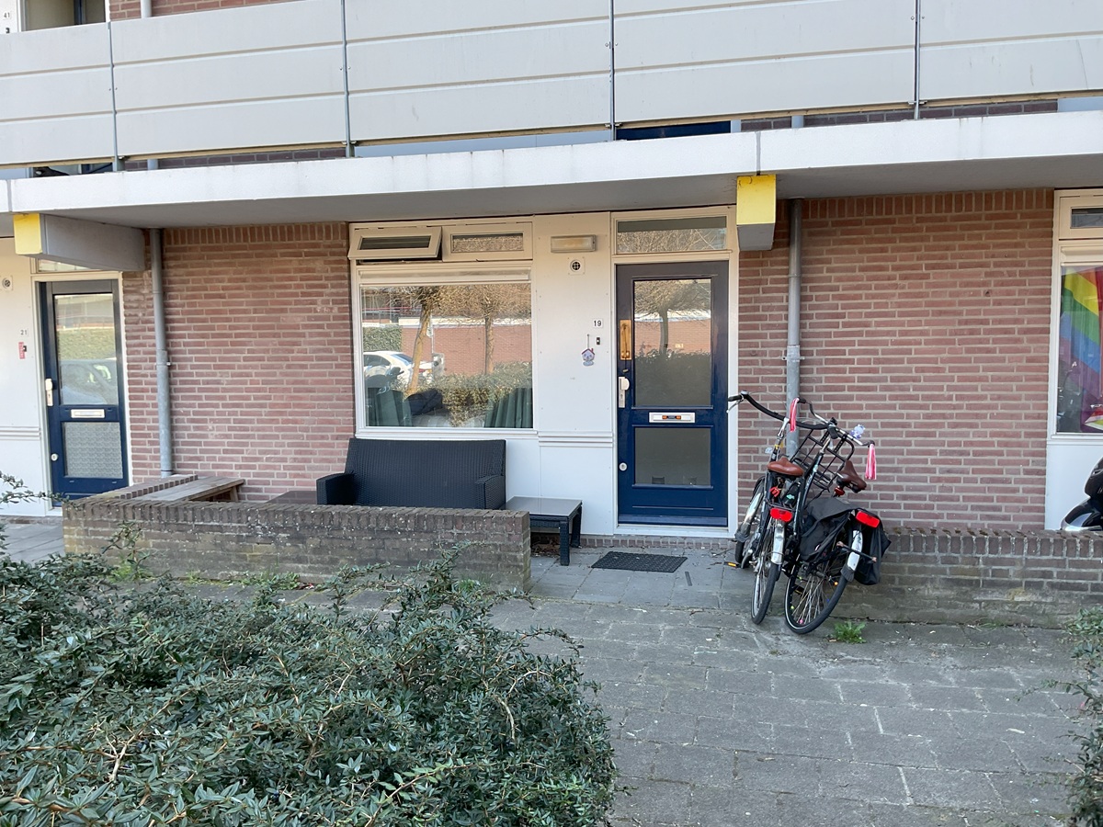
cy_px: 414
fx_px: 924
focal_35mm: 29
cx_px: 552
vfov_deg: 48.2
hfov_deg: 61.7
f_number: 1.8
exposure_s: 1/100
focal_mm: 3
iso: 16
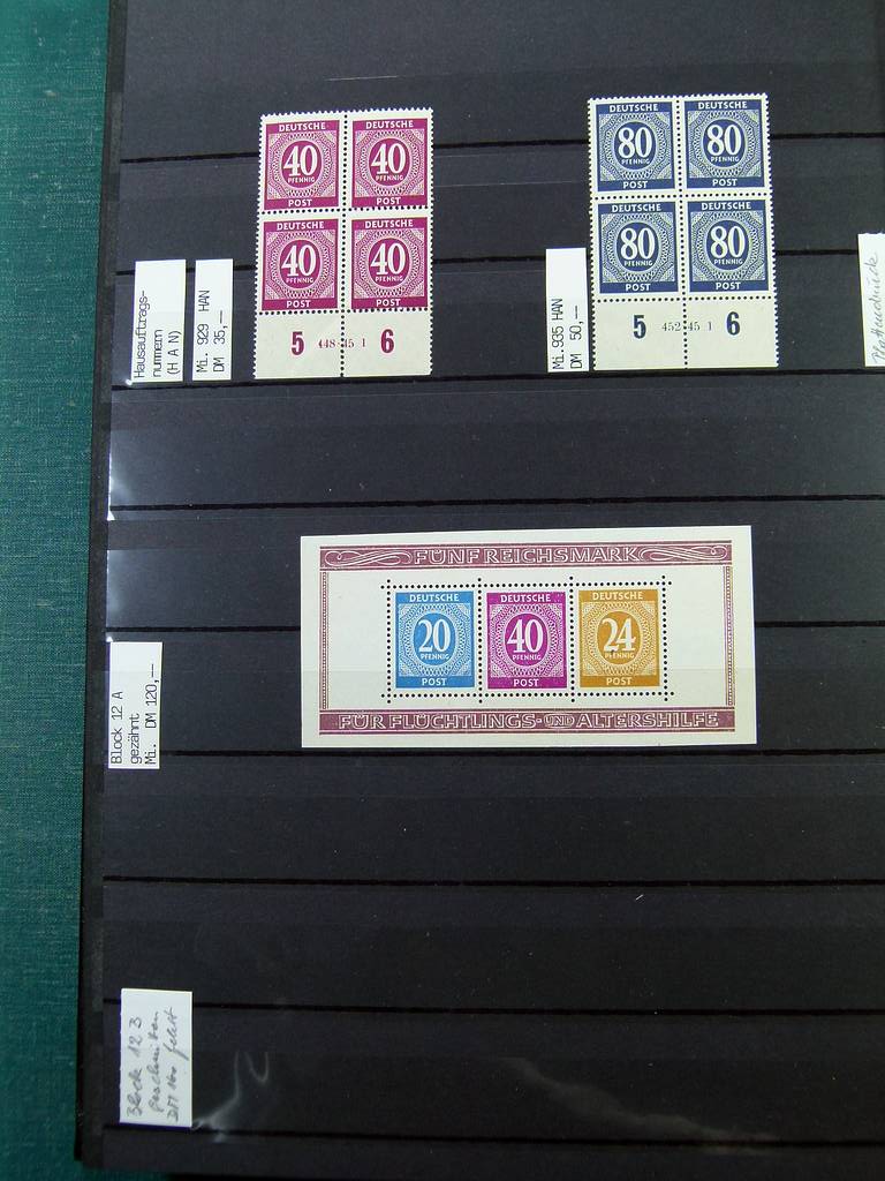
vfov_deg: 47.9
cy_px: 590
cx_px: 442
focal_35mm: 39
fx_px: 1329
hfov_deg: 36.8
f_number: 3.1
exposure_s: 1/60
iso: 100
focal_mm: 7
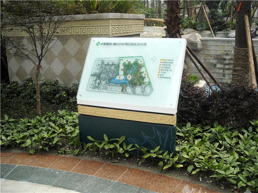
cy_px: 96
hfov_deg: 52.6
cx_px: 129
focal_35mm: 35
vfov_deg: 40.7
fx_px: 261
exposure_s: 1/218
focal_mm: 5.7
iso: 64
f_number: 2.8
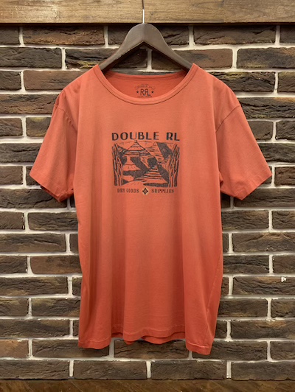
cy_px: 196
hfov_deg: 53.1
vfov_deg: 67.3
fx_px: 295
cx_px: 148
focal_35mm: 26
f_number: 1.8
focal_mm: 4.25
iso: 400
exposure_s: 1/30
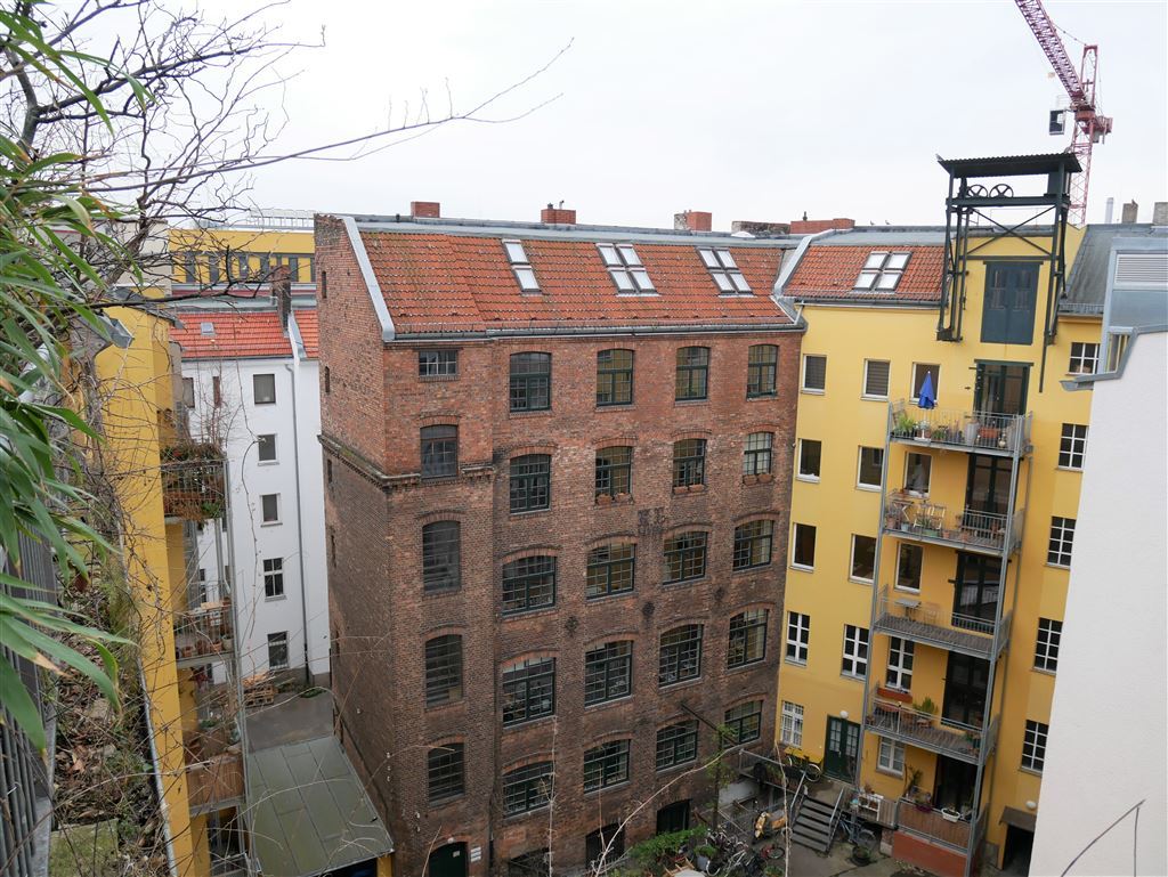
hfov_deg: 67.3
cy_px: 438
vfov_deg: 53.1
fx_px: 878
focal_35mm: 26
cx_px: 584
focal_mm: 13
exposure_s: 1/160
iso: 200
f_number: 4.5
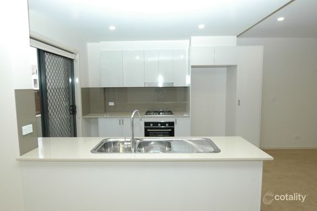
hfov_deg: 81.2
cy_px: 106
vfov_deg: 59.5
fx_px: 185
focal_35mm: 21
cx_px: 158
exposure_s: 1/200
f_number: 7.1
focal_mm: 14
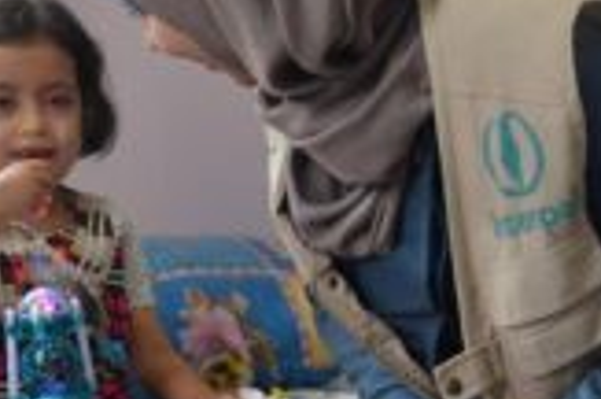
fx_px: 1383
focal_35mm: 83
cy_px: 98
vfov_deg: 16.3
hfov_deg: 24.4
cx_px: 413
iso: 400
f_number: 4.5
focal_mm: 18
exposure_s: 1/80
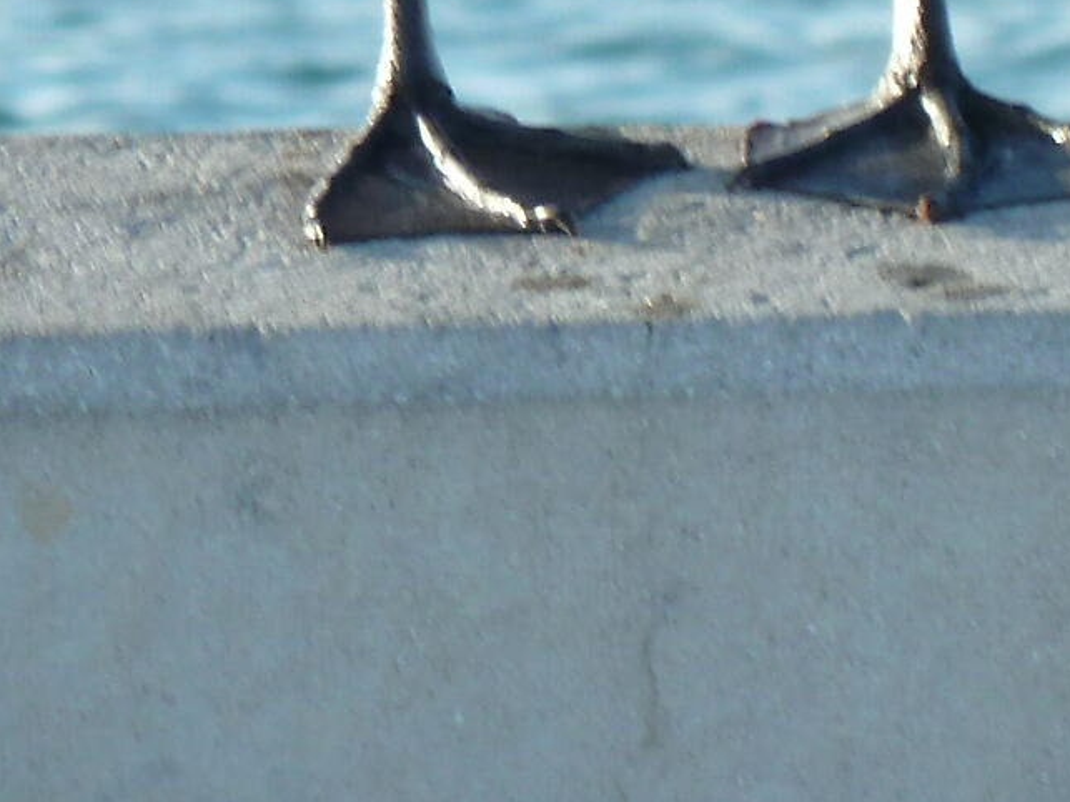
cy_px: -572
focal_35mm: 1038
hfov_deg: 1.9
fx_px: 32079
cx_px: 797
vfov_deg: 1.4
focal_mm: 45.7
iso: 80
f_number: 4.8
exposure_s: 1/160
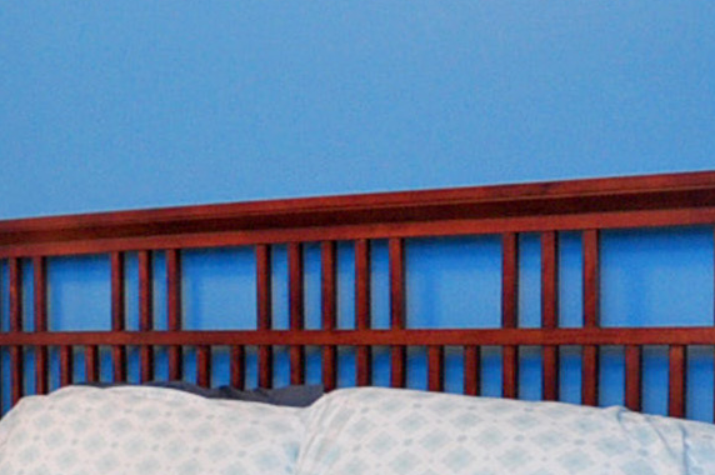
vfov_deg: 17.7
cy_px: 385
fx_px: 1508
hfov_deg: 22.0
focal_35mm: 76
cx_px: -369
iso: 400
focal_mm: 10
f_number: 4
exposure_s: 1/80
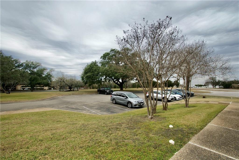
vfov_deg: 77.4
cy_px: 80
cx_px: 120
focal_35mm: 15
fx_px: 100
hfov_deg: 100.4
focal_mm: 10
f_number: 6.3
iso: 100
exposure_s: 1/60
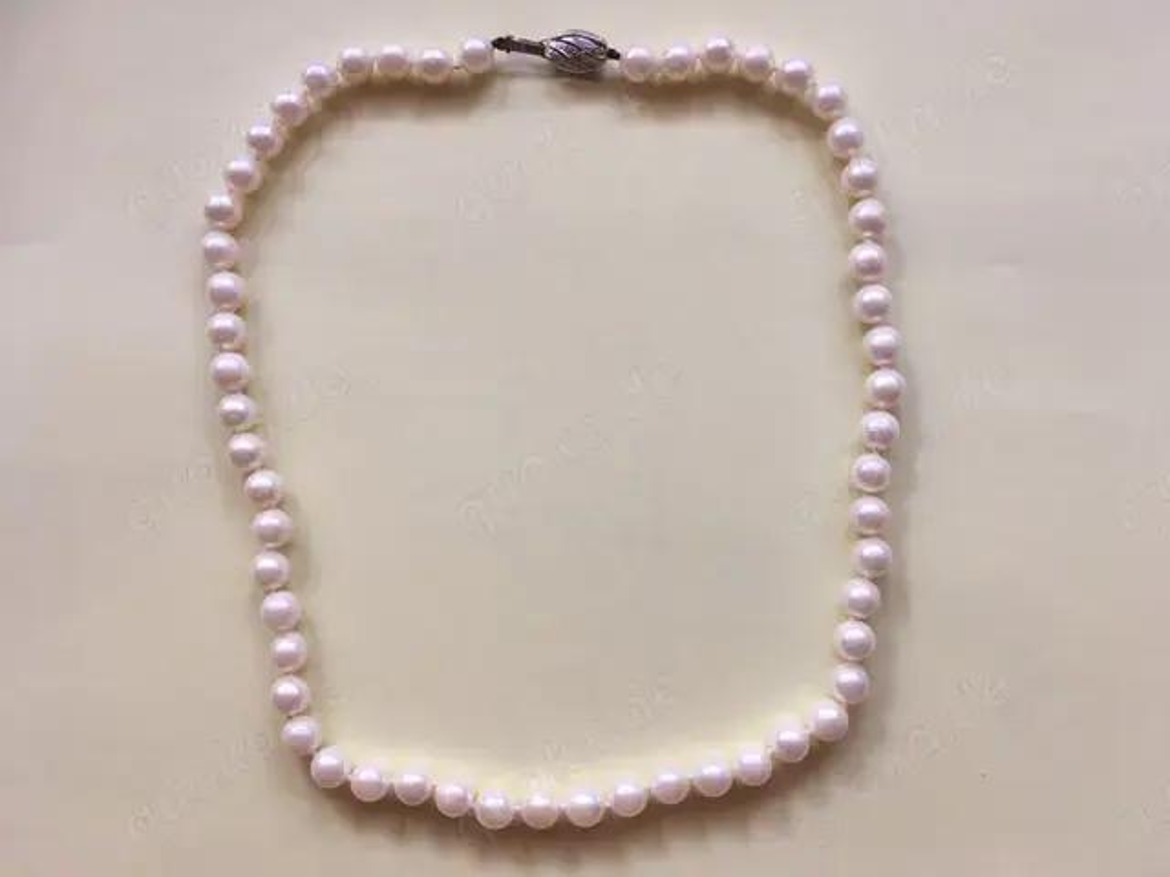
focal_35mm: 29
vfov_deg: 48.2
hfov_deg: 61.7
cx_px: 585
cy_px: 438
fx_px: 980
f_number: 2.2
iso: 80
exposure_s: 1/33
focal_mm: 4.15
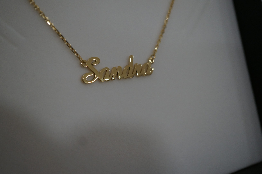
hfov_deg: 43.6
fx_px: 327
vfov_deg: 29.8
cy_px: 87
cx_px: 131
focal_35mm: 45
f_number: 4
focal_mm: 30
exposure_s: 1/160
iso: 1000
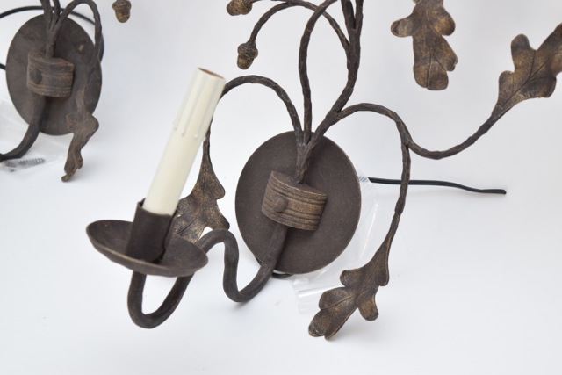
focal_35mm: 82
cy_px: 188
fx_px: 1288
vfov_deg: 16.6
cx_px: 281
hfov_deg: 24.6
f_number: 5.6
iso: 800
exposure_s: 1/125
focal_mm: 55
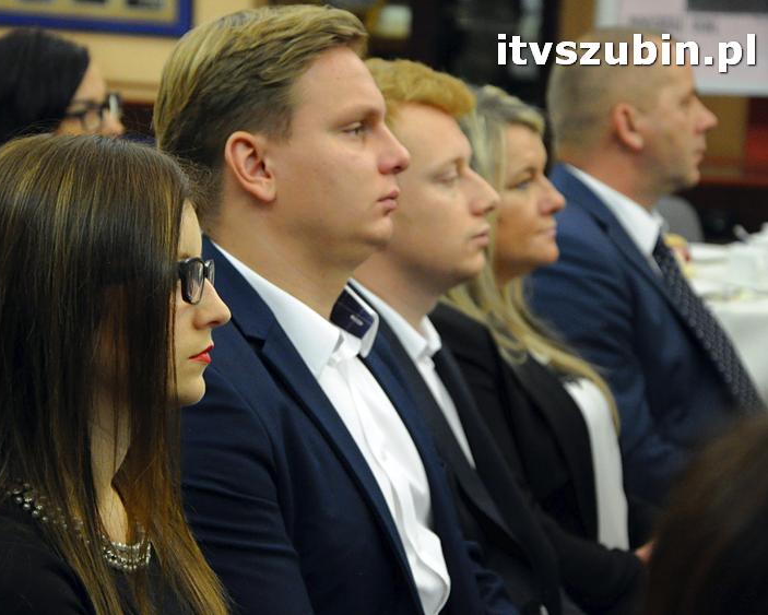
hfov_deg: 12.6
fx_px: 3479
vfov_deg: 10.1
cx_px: 330
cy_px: 308
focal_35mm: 153
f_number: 5.6
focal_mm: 90
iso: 2500
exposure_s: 1/80
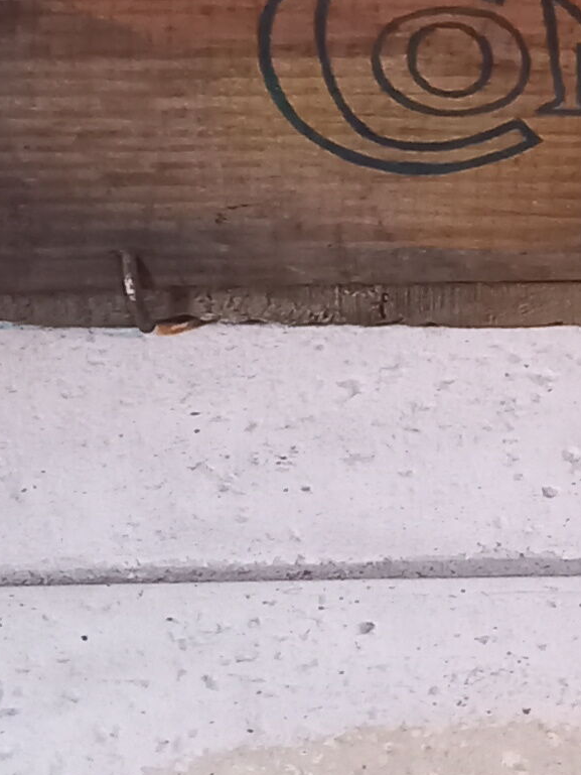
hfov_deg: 11.1
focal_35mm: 130
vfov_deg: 14.3
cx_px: 792
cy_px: -357
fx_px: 2908
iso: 1000
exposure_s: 1/20
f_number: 2
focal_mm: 4.6
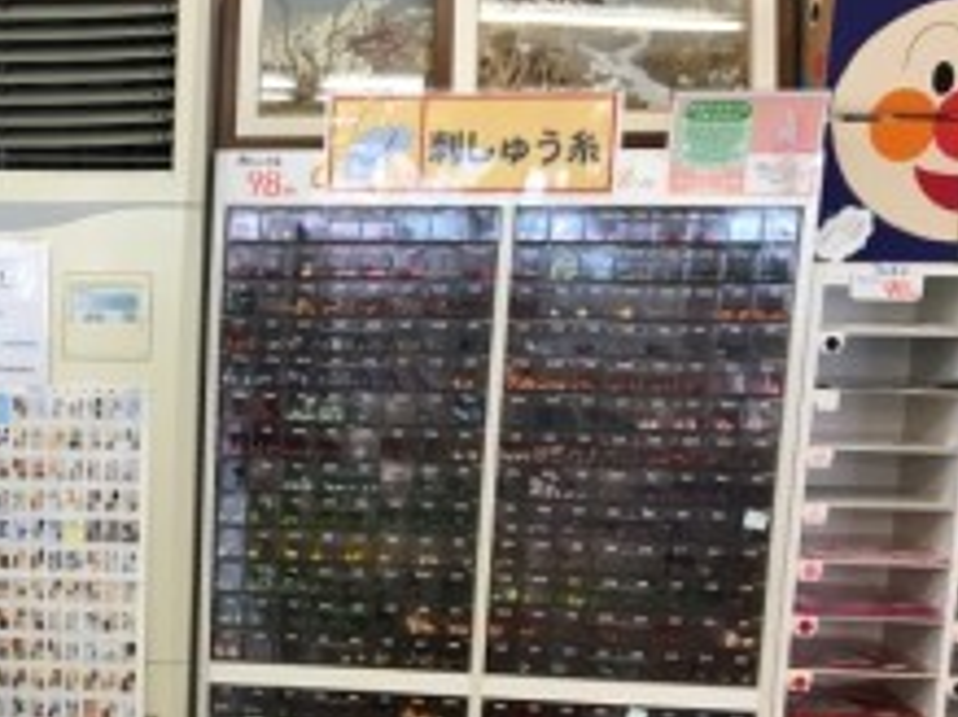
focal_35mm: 57
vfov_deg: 25.4
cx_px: 48
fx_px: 1577
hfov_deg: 31.7
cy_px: 518
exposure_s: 1/30
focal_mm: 4.15
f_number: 2.2
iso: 32
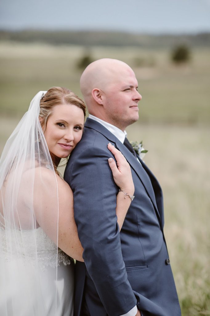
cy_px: 158
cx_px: 105
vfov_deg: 23.9
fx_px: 744
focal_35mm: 85
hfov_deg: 16.1
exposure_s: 1/4000
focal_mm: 85
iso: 200
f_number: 2
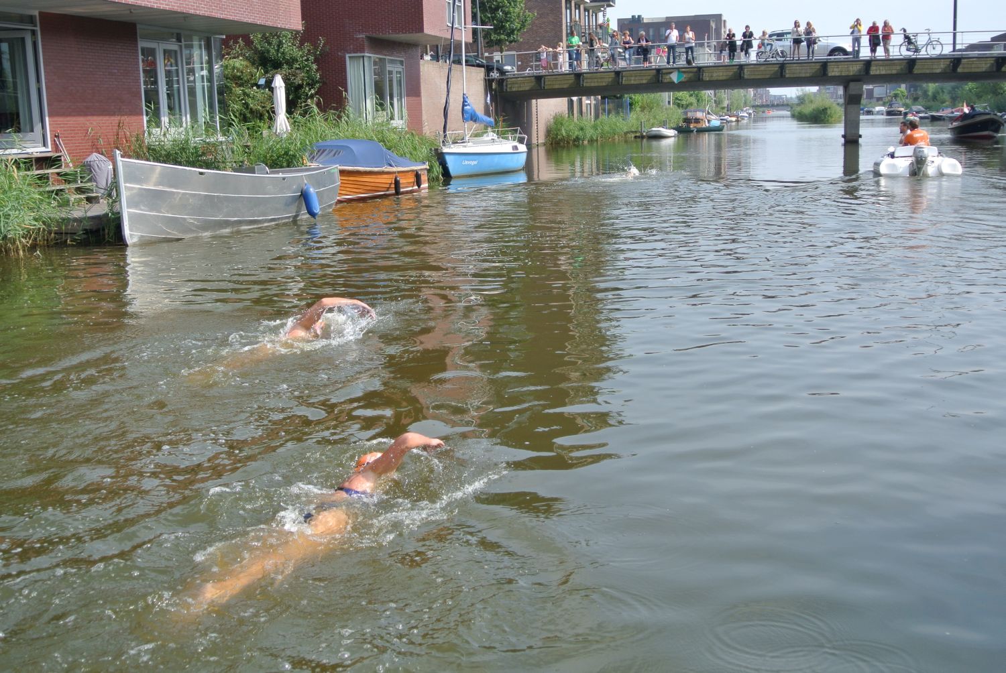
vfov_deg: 32.0
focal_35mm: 42
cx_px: 503
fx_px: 1175
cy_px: 336
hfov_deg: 46.3
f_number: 4.2
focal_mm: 15.7
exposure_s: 1/500
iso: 100
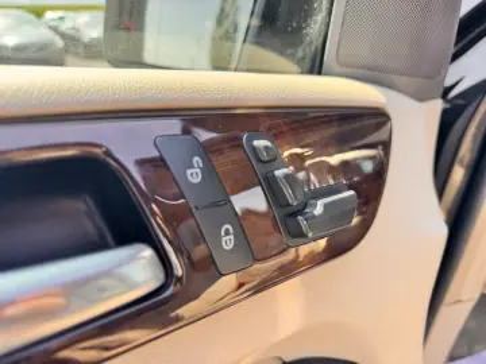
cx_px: 243
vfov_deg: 56.8
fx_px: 337
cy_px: 182
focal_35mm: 24
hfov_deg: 71.6
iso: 80
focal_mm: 6.76
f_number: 1.78
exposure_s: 1/439
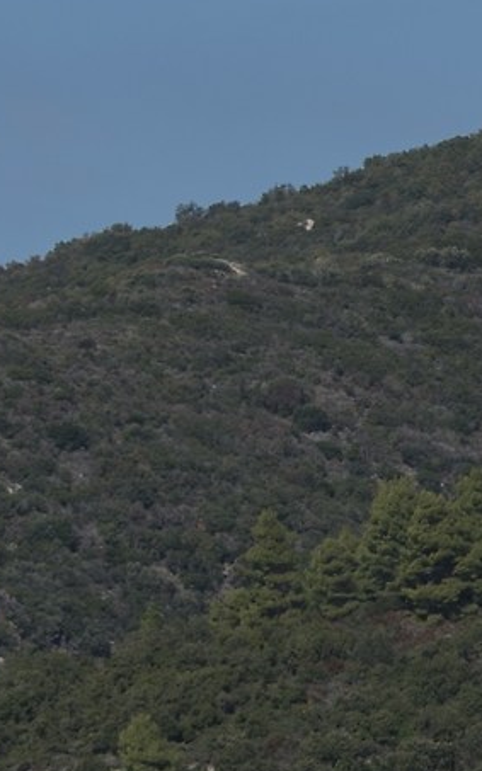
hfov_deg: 2.4
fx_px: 11353
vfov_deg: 3.9
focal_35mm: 540
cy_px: 1040
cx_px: 1667
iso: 100
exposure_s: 1/640
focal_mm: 100
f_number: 8
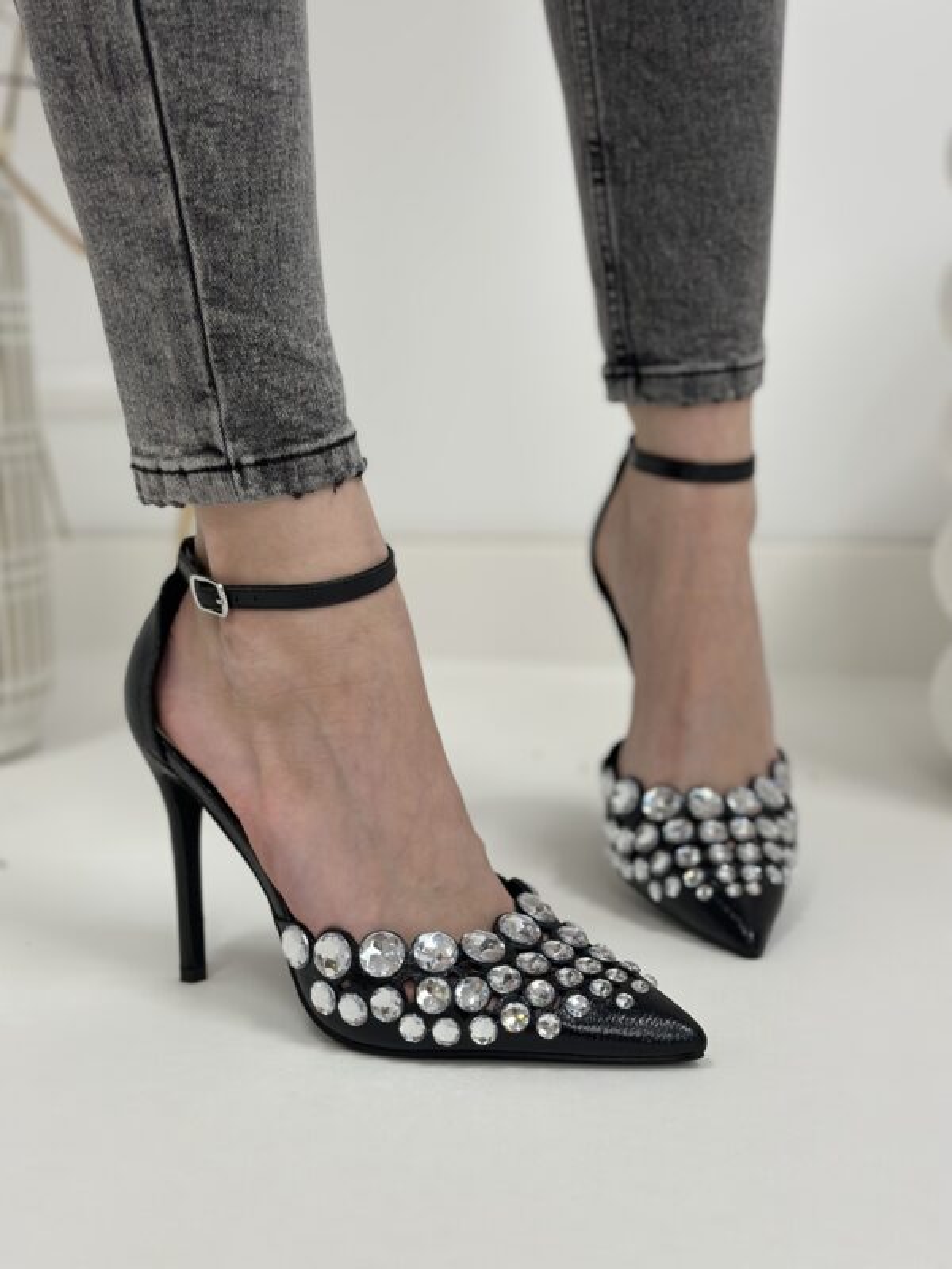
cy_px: 634
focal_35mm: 48
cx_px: 476
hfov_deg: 30.3
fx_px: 1760
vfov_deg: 39.7
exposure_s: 1/100
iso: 125
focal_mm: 6.86
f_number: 1.78
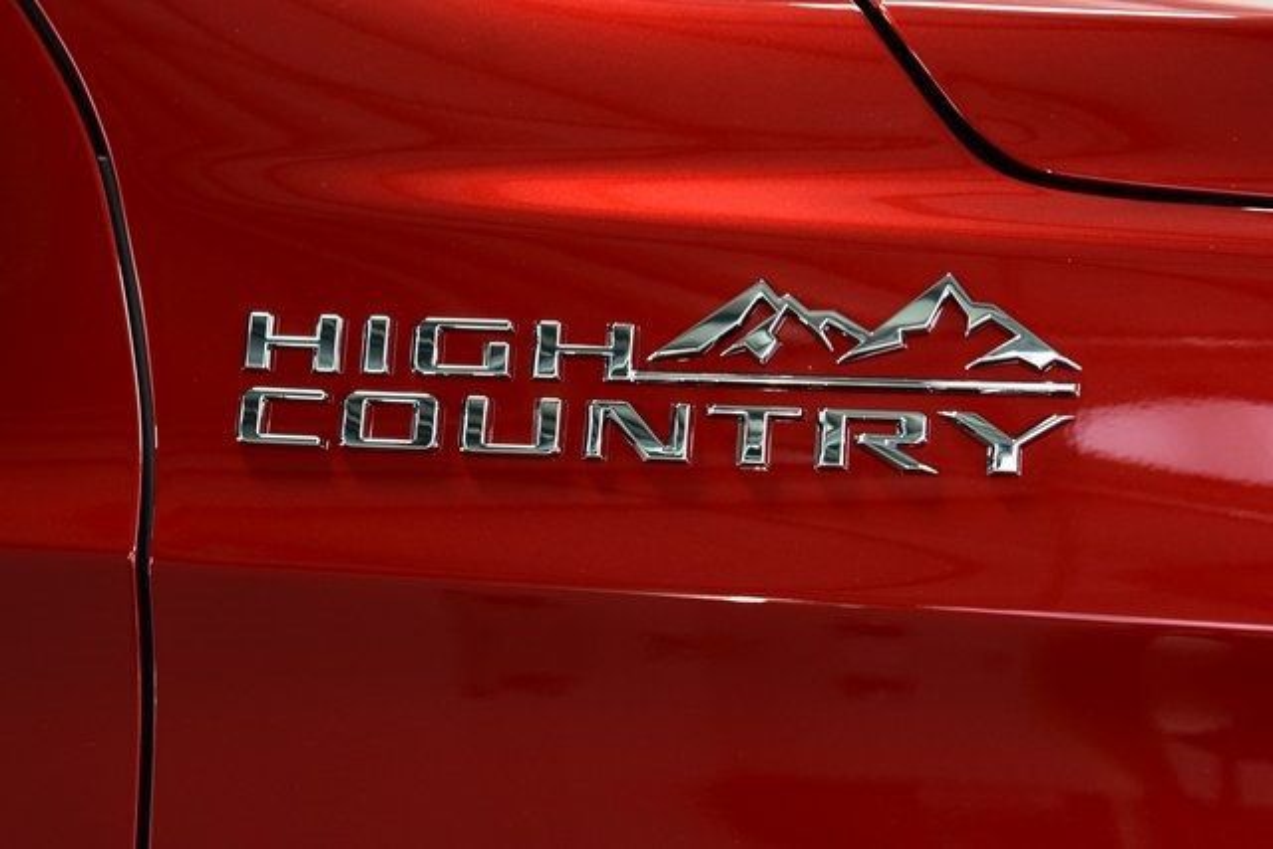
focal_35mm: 75
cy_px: 424
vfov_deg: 18.2
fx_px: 2653
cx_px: 636
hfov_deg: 27.0
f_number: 5
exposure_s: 1/60
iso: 1600
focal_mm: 50
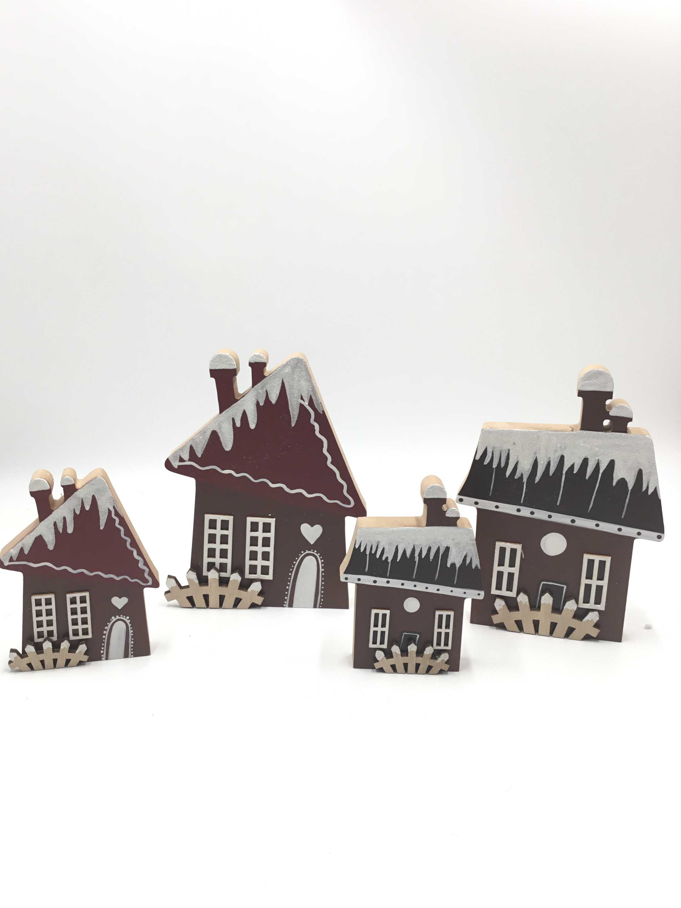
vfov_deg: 56.8
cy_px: 457
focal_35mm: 32
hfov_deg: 44.2
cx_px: 331
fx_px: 839
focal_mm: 3.3
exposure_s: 1/100
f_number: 2.4
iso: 25
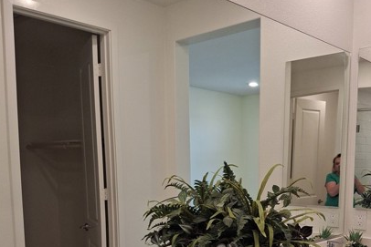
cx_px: 215
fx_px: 423
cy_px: 222
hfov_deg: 47.2
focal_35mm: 41
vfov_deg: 31.2
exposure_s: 1/120
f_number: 1.8
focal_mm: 4.69
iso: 98
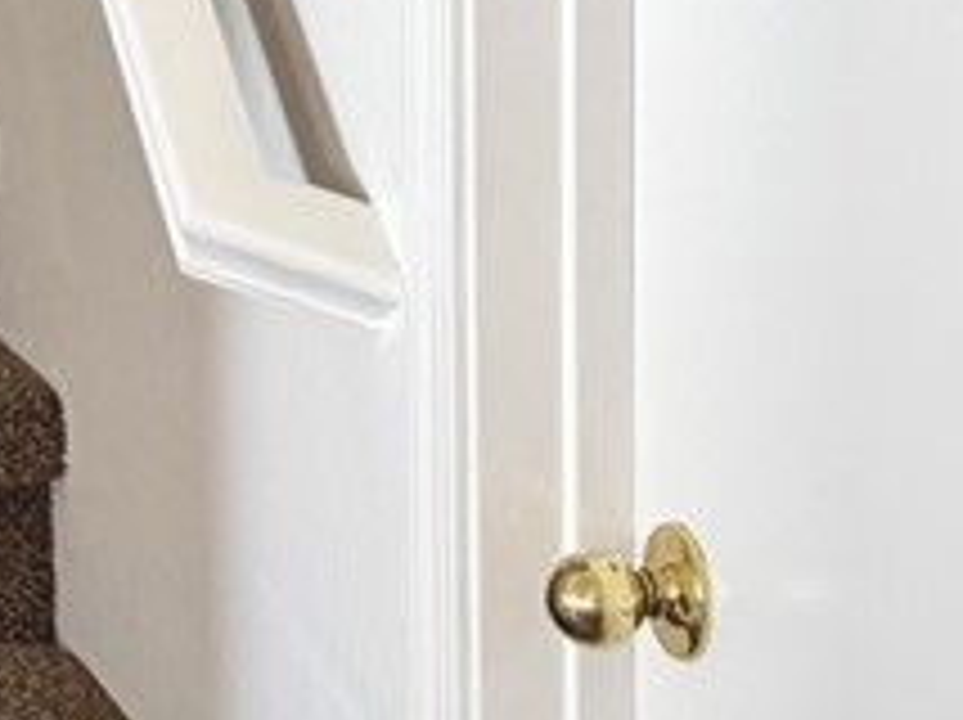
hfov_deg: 15.9
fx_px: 3196
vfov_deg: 12.6
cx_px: -432
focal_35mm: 115
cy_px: -104
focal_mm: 6.76
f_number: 1.78
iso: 200
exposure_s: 1/115
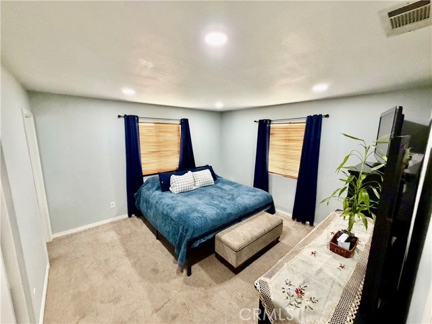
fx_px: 175
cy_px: 162
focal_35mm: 14
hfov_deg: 102.1
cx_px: 216
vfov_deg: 85.7
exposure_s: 1/60
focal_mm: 2.22
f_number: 2.2
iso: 500
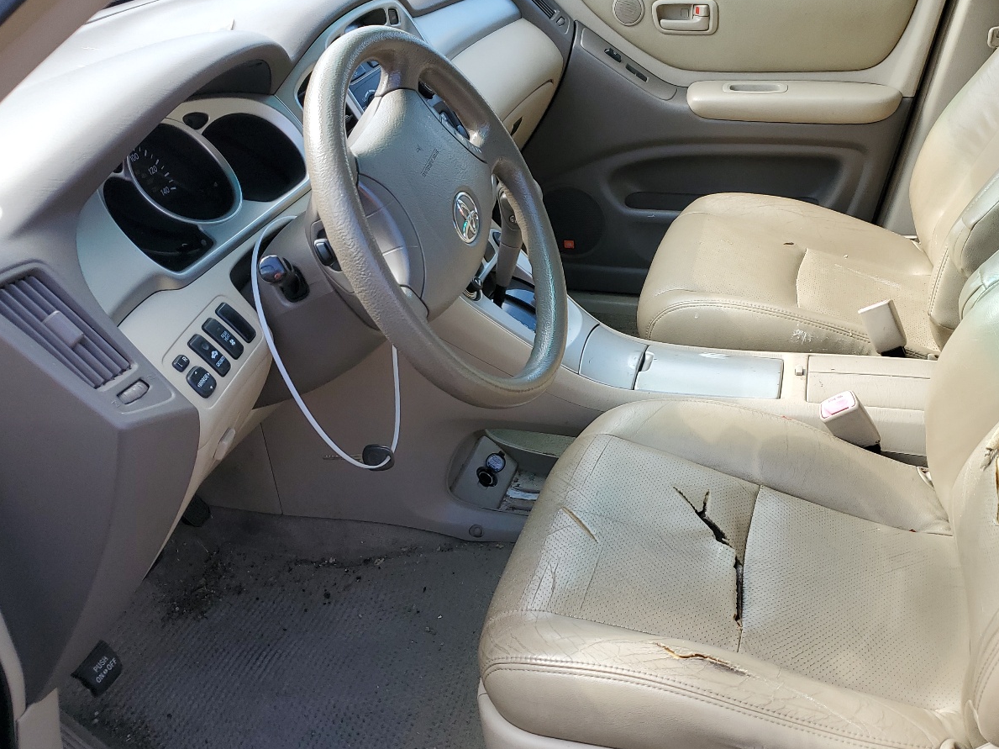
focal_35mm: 35
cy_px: 411
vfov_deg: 40.6
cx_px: 627
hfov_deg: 52.1
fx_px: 1010
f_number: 1.5
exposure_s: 1/476
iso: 50
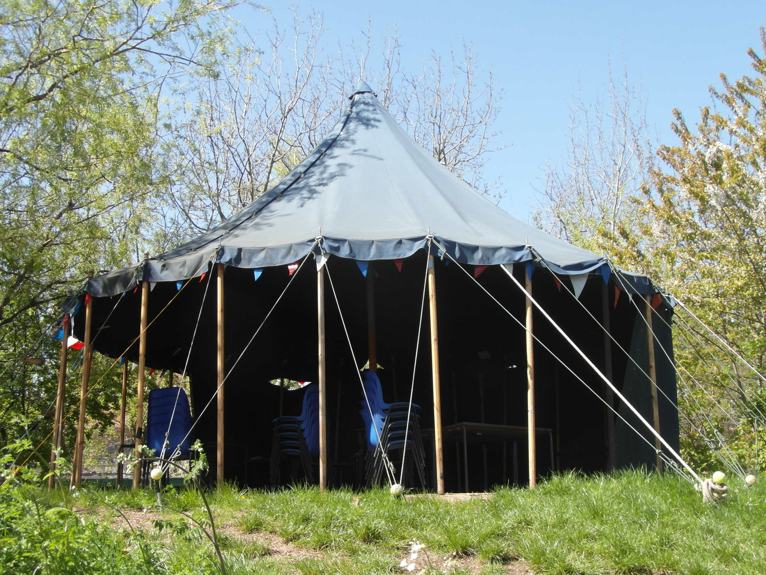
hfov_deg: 45.8
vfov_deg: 35.1
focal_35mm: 41
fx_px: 907
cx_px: 383
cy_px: 288
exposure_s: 1/250
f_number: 4
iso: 80
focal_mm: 6.8
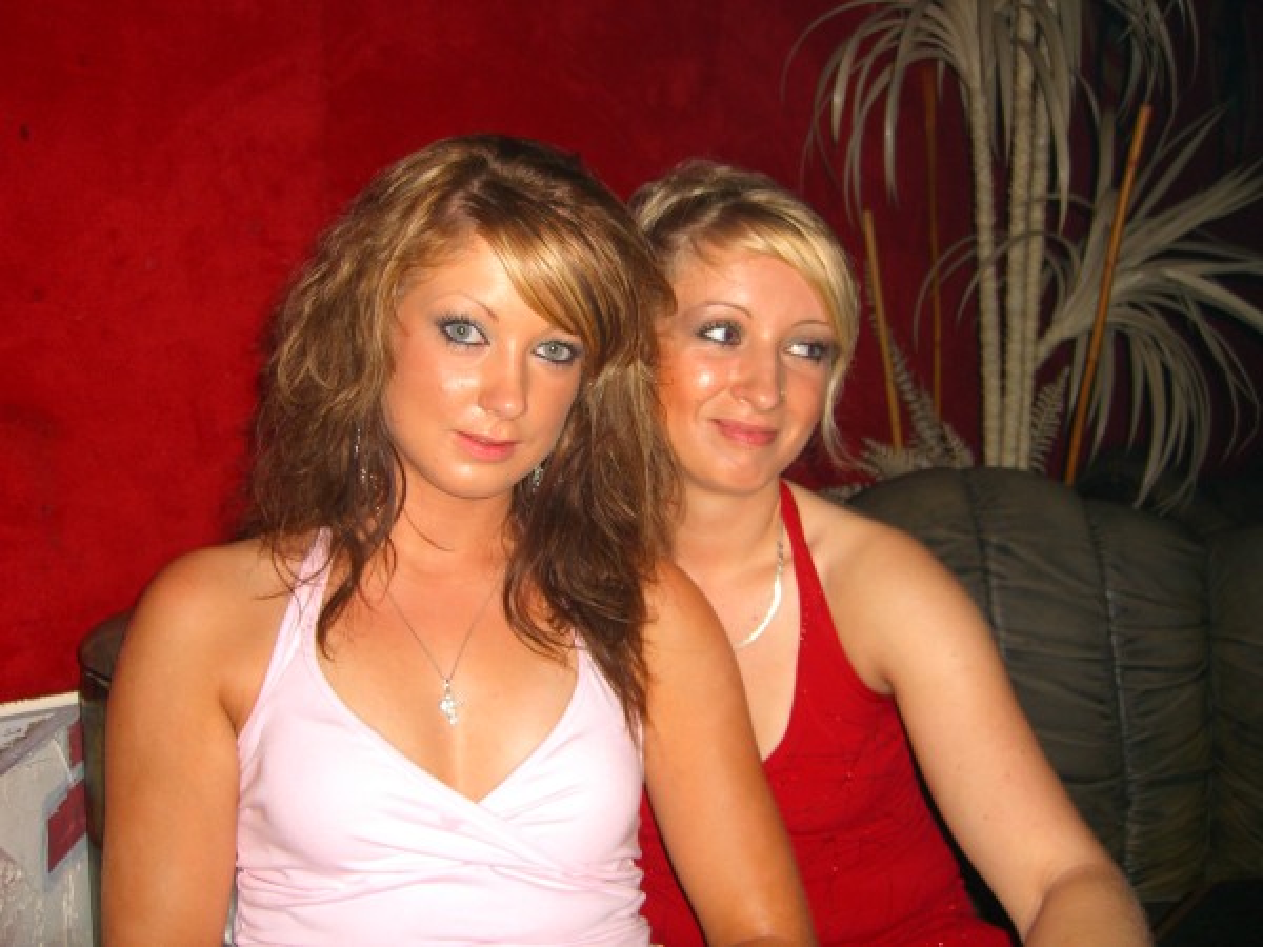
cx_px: 632
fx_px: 1386
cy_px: 474
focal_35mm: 38
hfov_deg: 49.0
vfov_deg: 37.7
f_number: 2.8
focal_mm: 7.9
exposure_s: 1/60
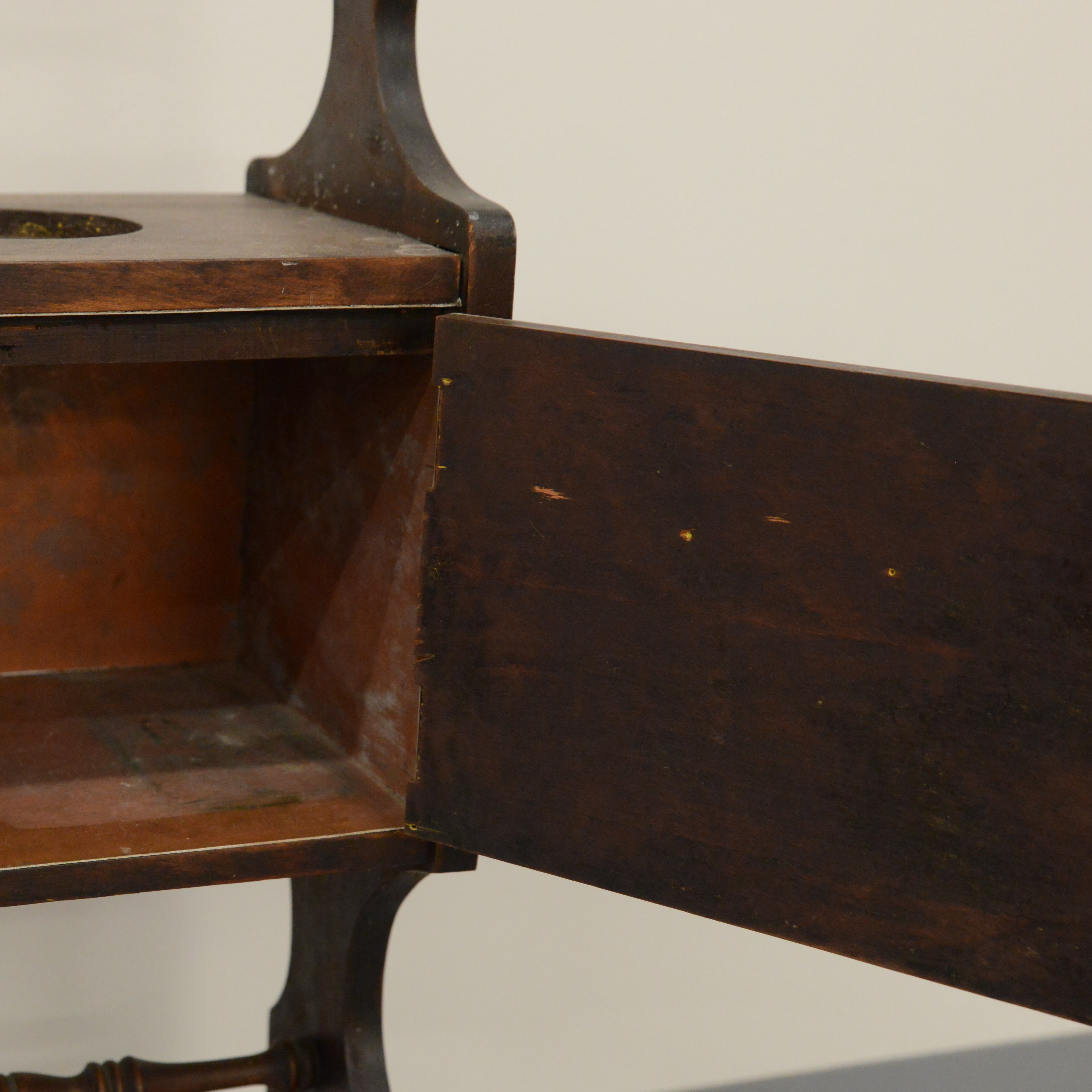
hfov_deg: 25.5
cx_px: 183
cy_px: 551
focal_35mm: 66
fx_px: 2356
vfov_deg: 26.1
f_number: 5
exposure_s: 1/125
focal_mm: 46
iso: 4000
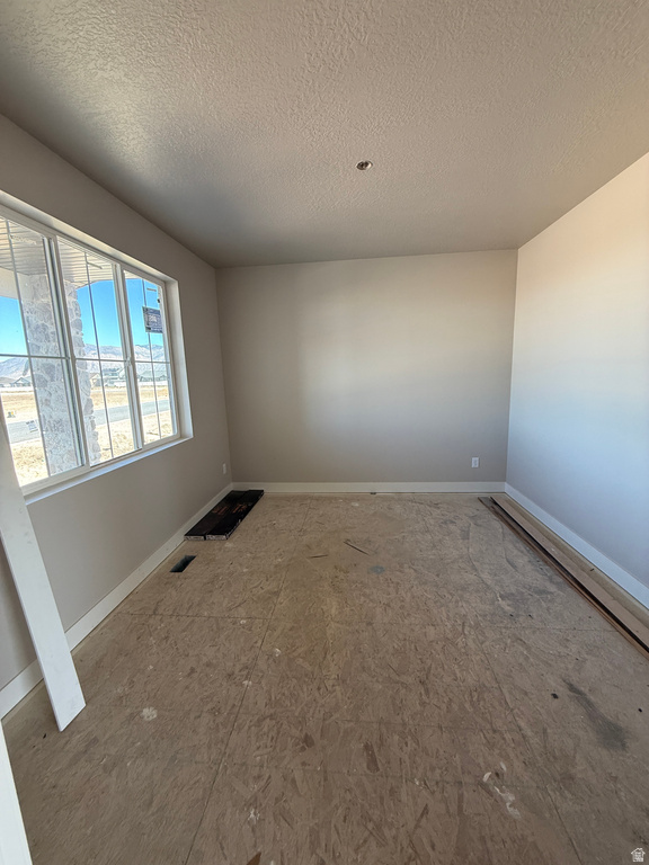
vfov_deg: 102.1
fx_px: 350
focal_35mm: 14
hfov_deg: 85.7
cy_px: 432
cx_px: 324
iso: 160
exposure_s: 1/99
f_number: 2.2
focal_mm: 2.22
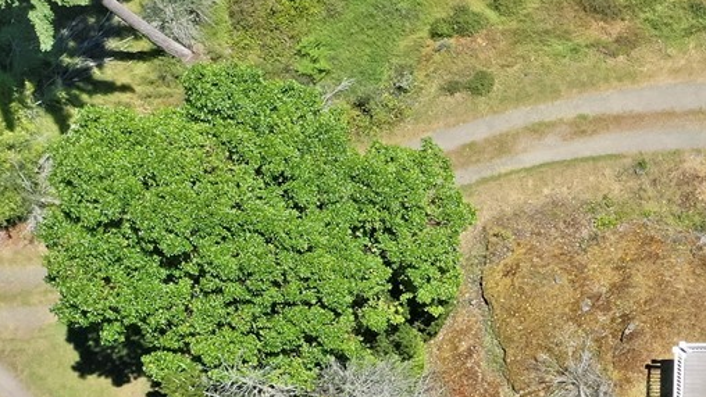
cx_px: 1067
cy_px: 464
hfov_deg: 19.0
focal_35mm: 98
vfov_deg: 12.1
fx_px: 1835
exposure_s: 1/120
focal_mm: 10.26
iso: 100
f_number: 5
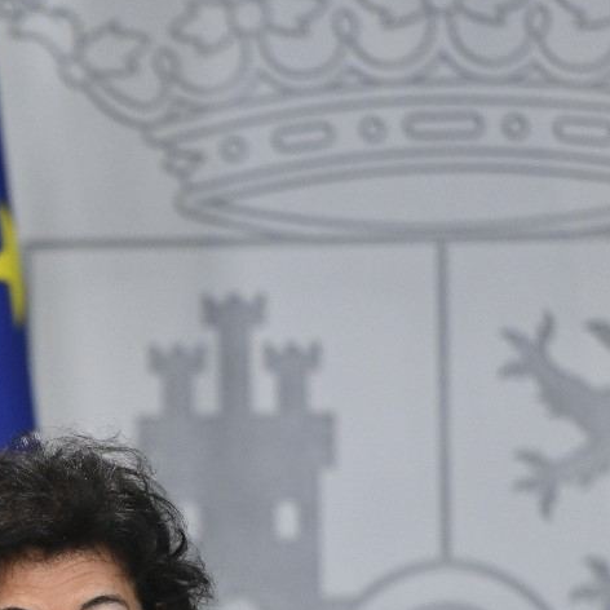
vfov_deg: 3.0
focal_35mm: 583
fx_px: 11623
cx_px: 66
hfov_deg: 3.0
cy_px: 681
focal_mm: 200
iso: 2000
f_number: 2.8
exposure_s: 1/500
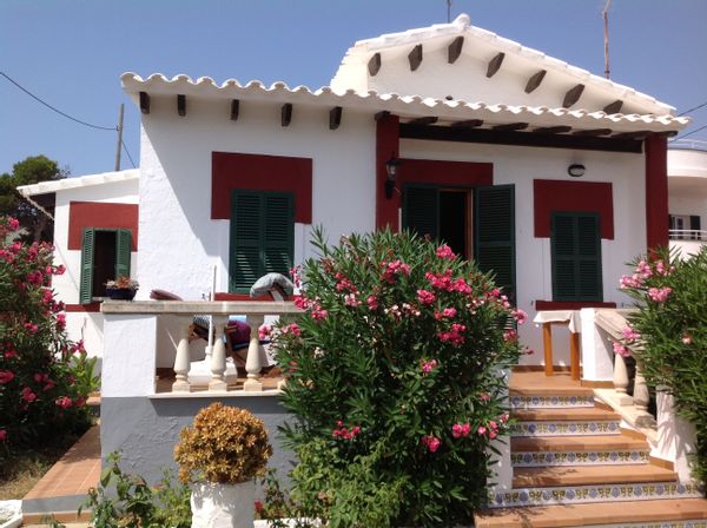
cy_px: 264
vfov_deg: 40.6
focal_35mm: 35
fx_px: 714
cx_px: 354
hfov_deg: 52.7
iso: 80
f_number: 2.4
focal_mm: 4.28
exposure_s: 1/2160
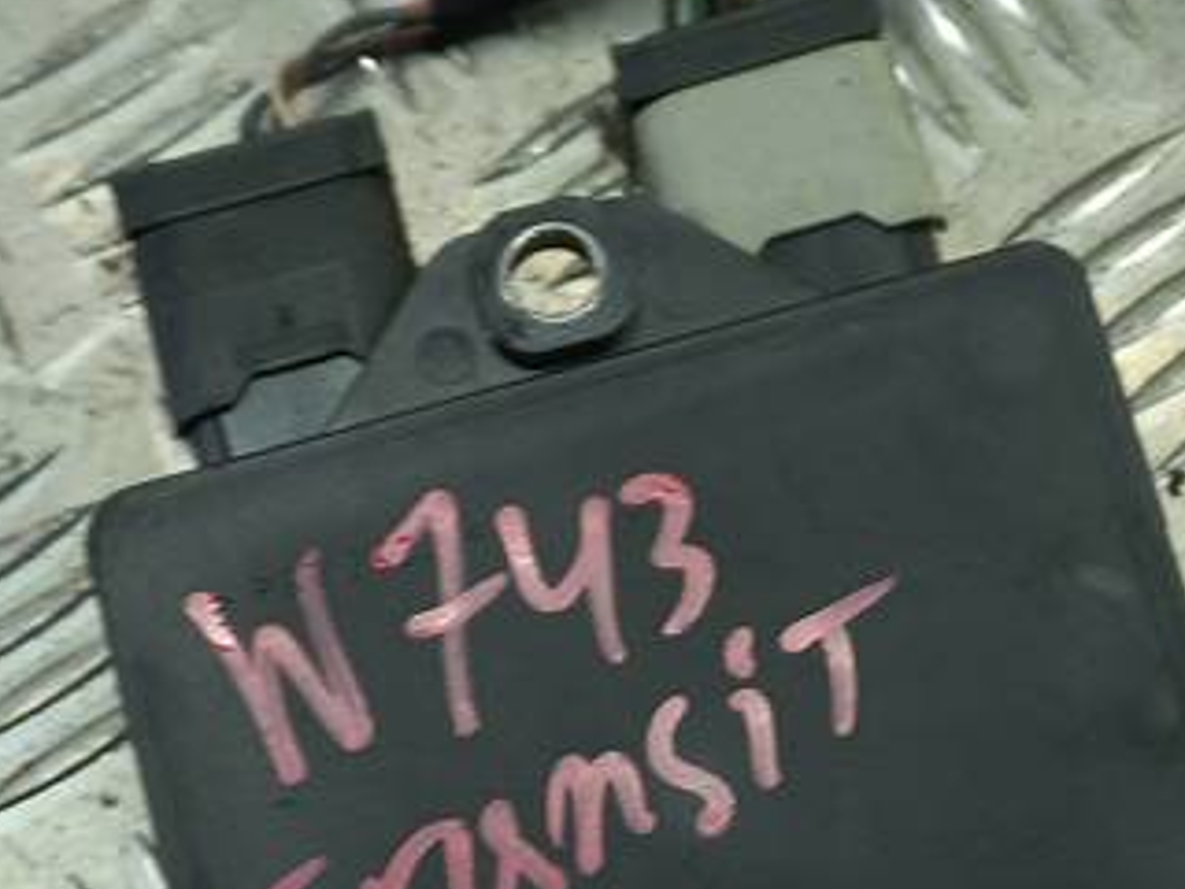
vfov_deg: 18.3
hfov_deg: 24.4
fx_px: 2739
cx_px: 681
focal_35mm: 80
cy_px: 711
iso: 50
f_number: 1.8
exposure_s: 1/50
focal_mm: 4.6
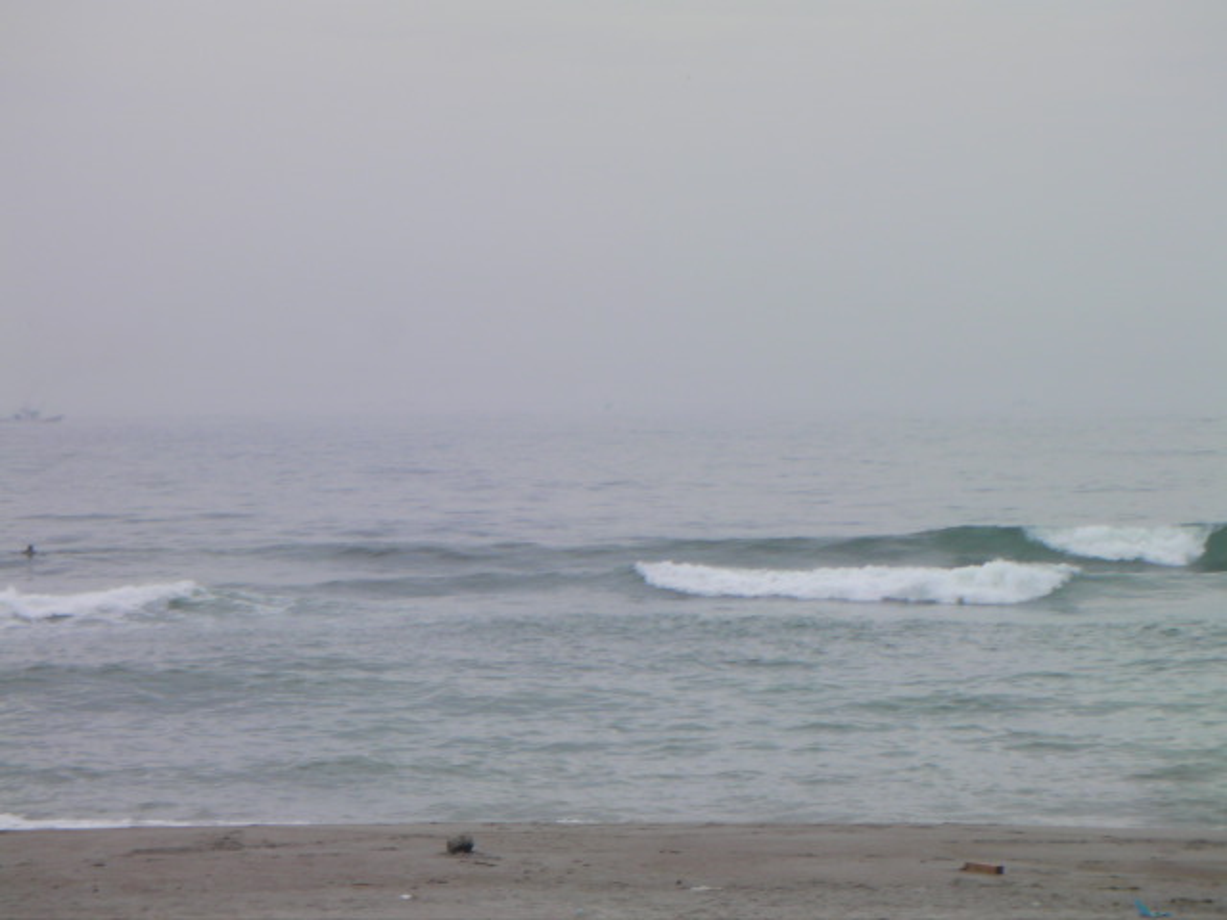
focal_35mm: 159
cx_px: 614
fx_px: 5636
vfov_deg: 9.3
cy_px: 460
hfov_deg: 12.4
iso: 50
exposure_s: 1/210
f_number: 4.5
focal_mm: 26.6
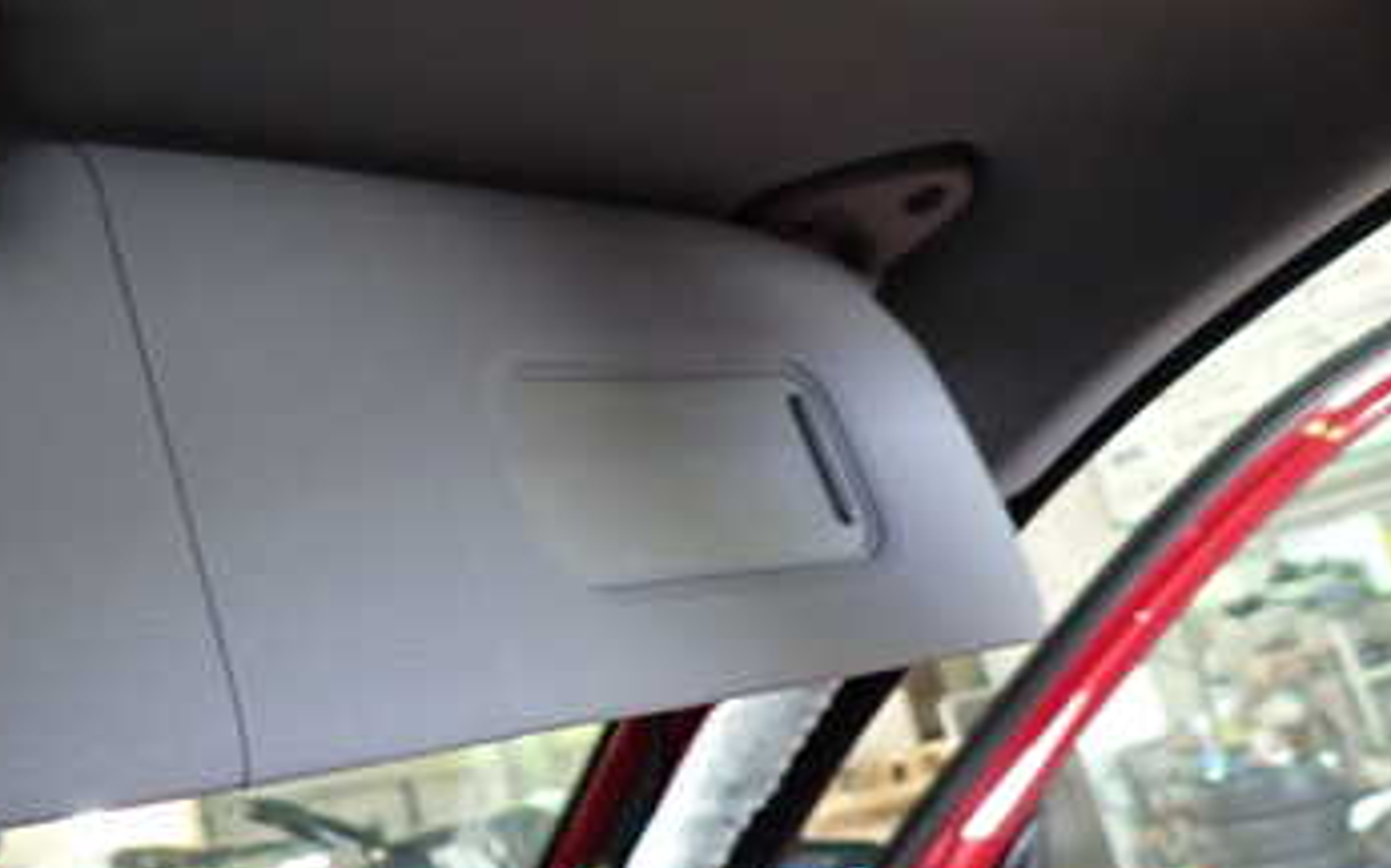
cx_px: 314
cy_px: 386
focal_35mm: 46
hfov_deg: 41.9
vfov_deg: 28.0
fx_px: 1743
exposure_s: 1/30
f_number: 2
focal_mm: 4.5
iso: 400
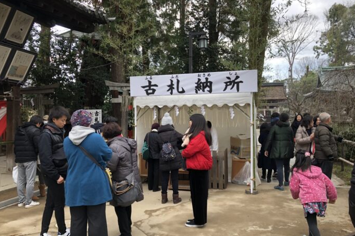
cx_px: 178
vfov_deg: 43.6
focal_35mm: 30
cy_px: 125
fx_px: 296
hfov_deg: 61.9
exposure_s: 1/120
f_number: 1.8
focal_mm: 3.99
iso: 25
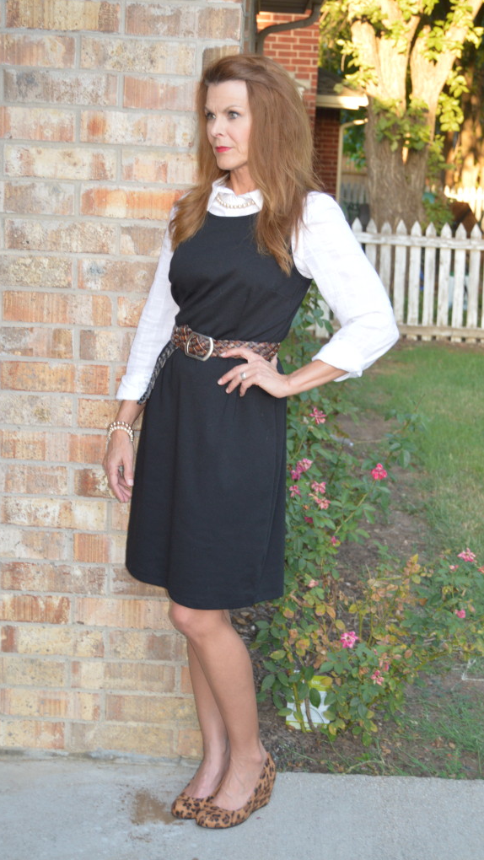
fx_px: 1437
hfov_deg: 19.1
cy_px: 429
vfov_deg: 33.3
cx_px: 236
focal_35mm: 63
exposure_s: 1/60
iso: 450
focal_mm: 40
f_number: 5
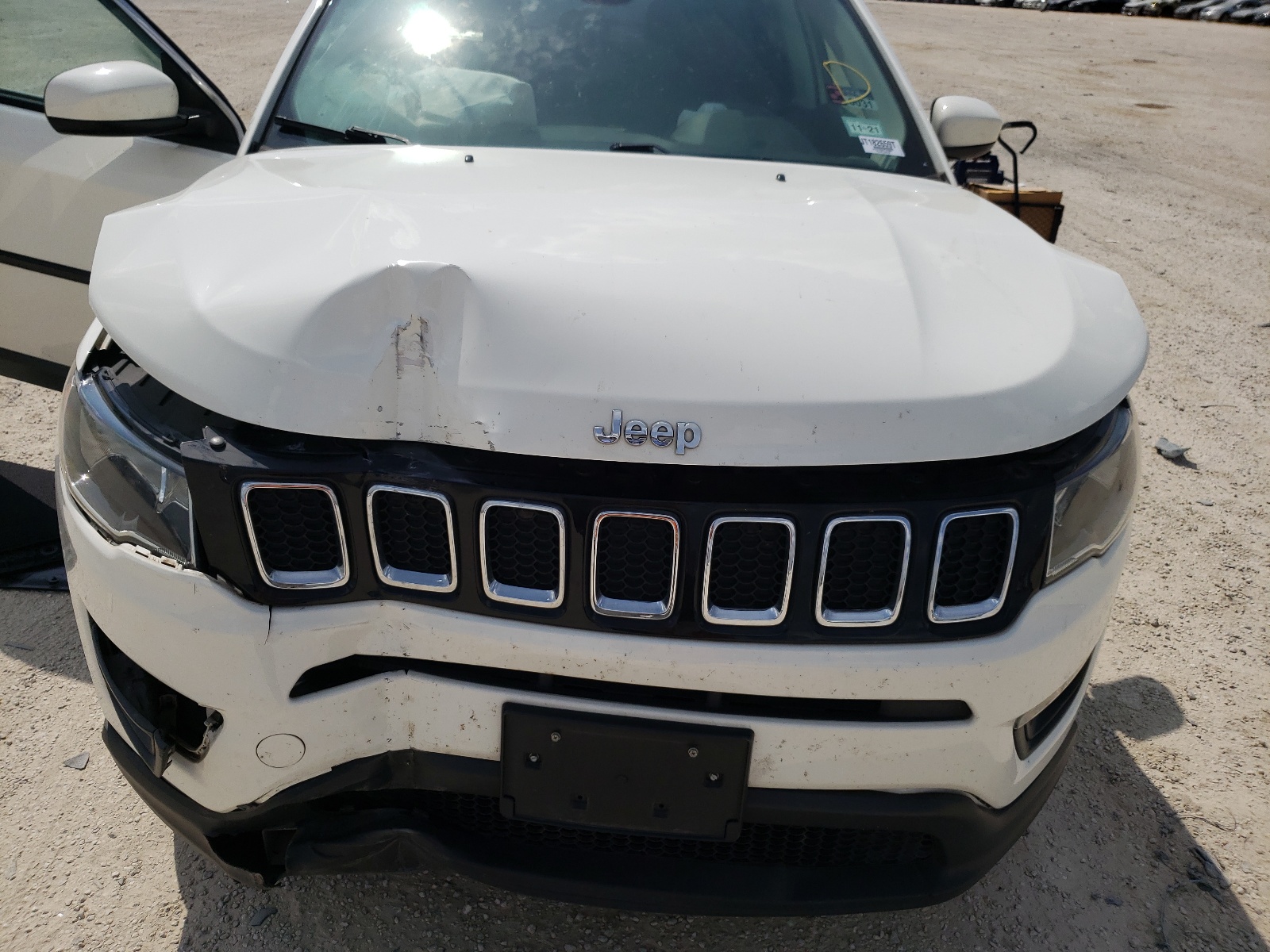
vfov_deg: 53.1
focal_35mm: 26
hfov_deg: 67.3
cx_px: 635
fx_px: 954
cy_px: 476
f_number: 1.5
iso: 50
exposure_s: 1/10000
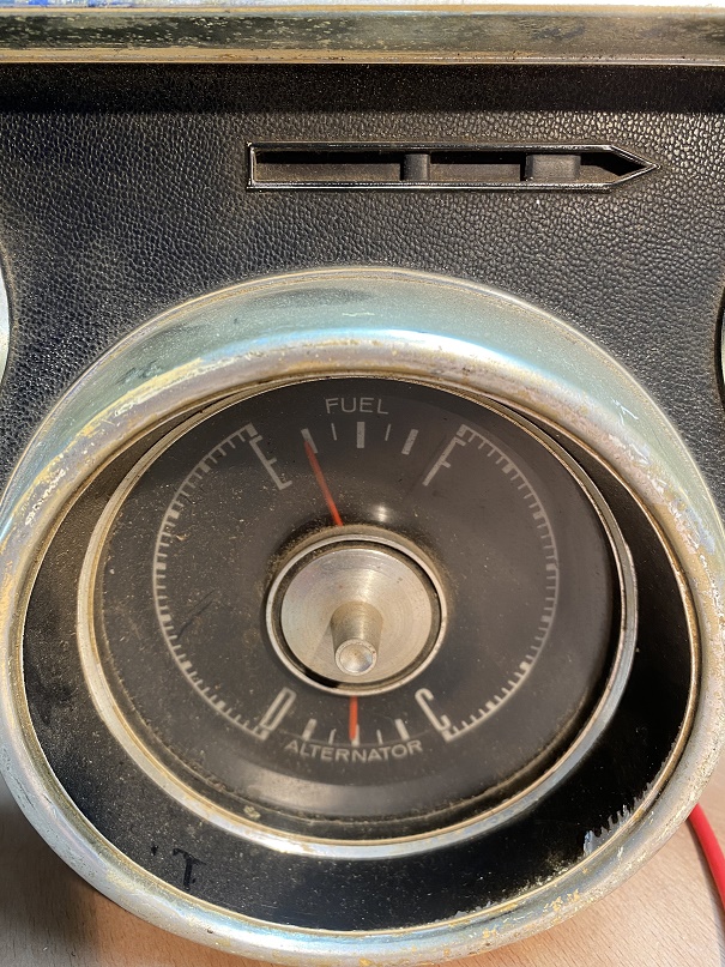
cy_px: 484
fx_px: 726
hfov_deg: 53.1
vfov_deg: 67.3
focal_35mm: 26
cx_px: 362
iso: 125
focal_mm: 4.25
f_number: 1.8
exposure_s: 1/50
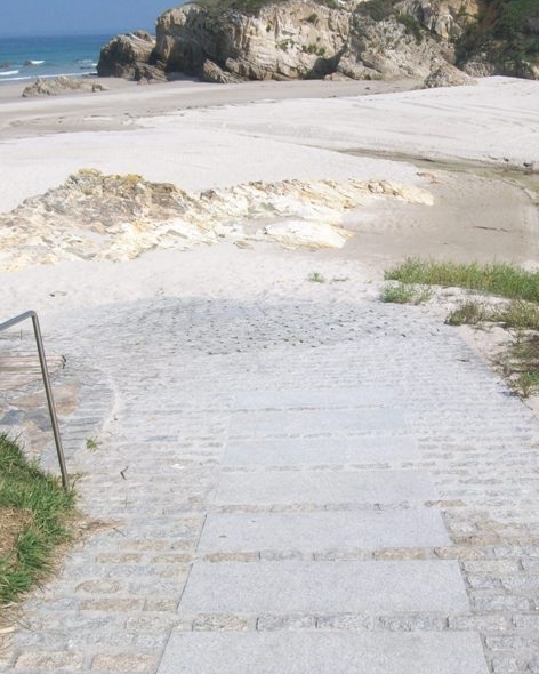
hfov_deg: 33.3
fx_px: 897
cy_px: 340
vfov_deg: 41.2
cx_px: 338
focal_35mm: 45
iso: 64
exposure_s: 1/411
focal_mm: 5.7
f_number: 5.5
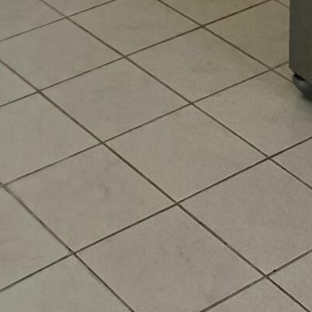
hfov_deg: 15.0
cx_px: 71
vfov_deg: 12.1
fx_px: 1183
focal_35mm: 116
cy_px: -434
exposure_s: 1/120
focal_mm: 5.7
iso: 64
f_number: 1.5
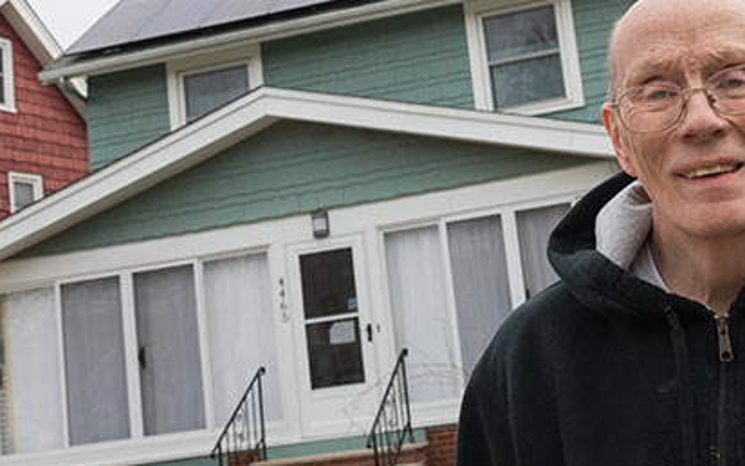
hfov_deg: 40.6
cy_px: 172
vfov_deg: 26.2
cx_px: 485
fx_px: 995
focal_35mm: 49
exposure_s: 1/350
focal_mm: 32
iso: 200
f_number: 8
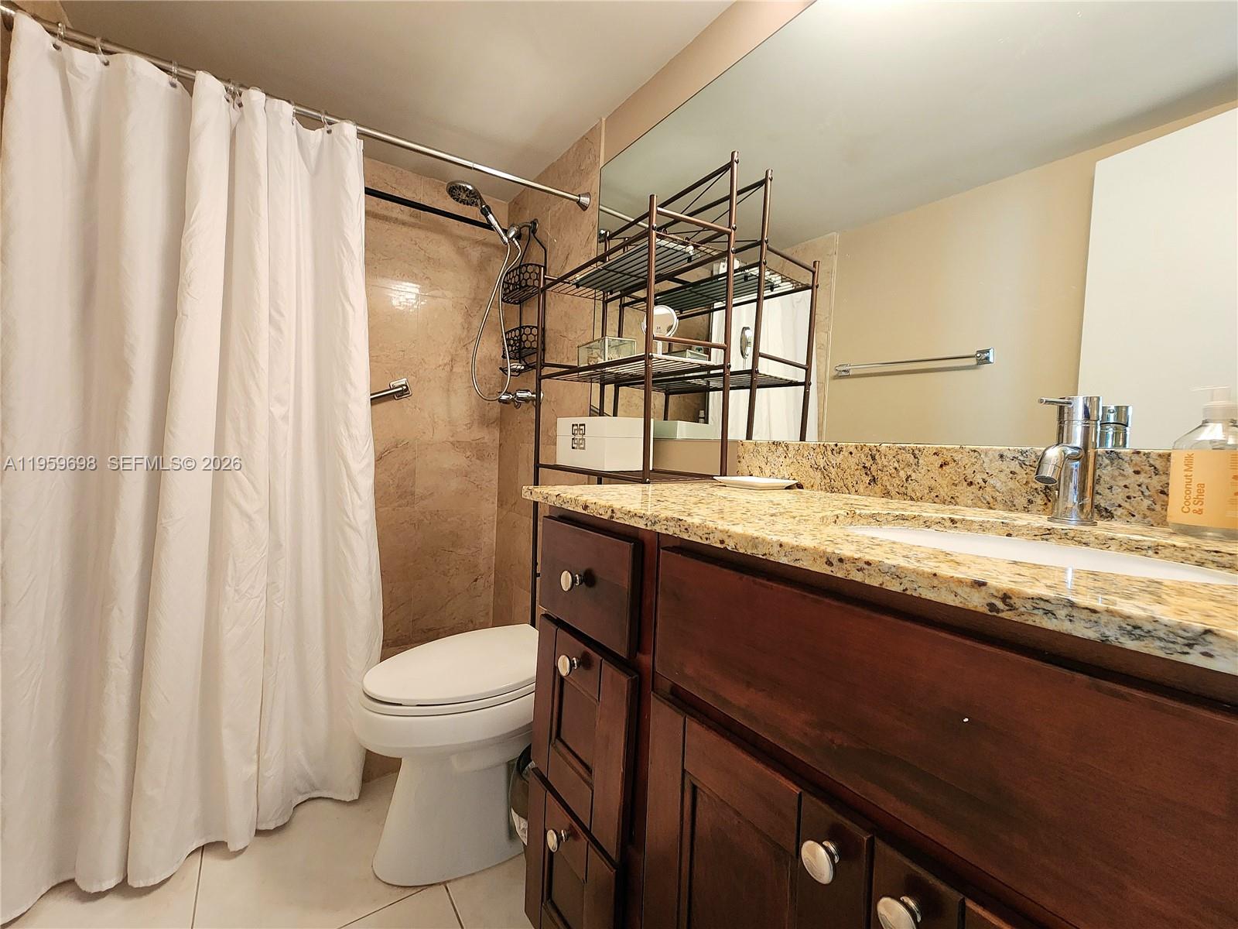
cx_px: 619
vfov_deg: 89.9
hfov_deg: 106.2
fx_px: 465
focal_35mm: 13
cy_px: 464
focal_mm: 2.2
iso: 320
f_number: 2.2
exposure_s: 1/30
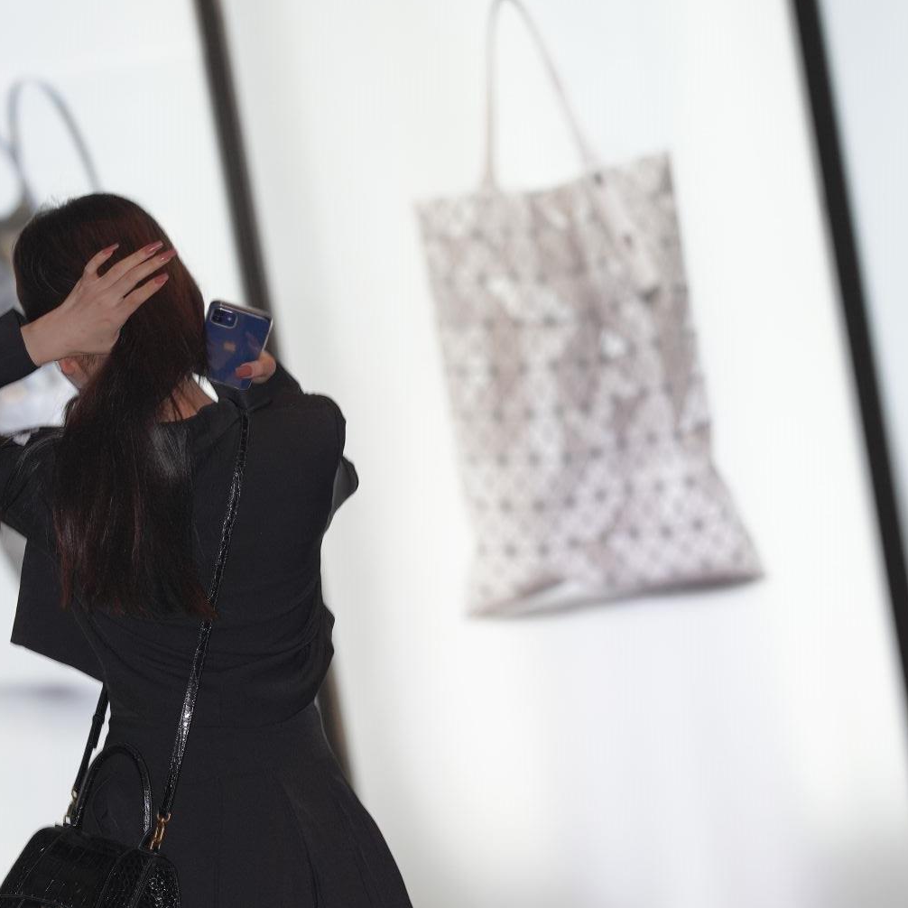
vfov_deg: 6.4
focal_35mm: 271
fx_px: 8042
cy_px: 1005
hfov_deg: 6.5
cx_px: 291
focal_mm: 135
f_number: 3.2
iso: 800
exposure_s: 1/250
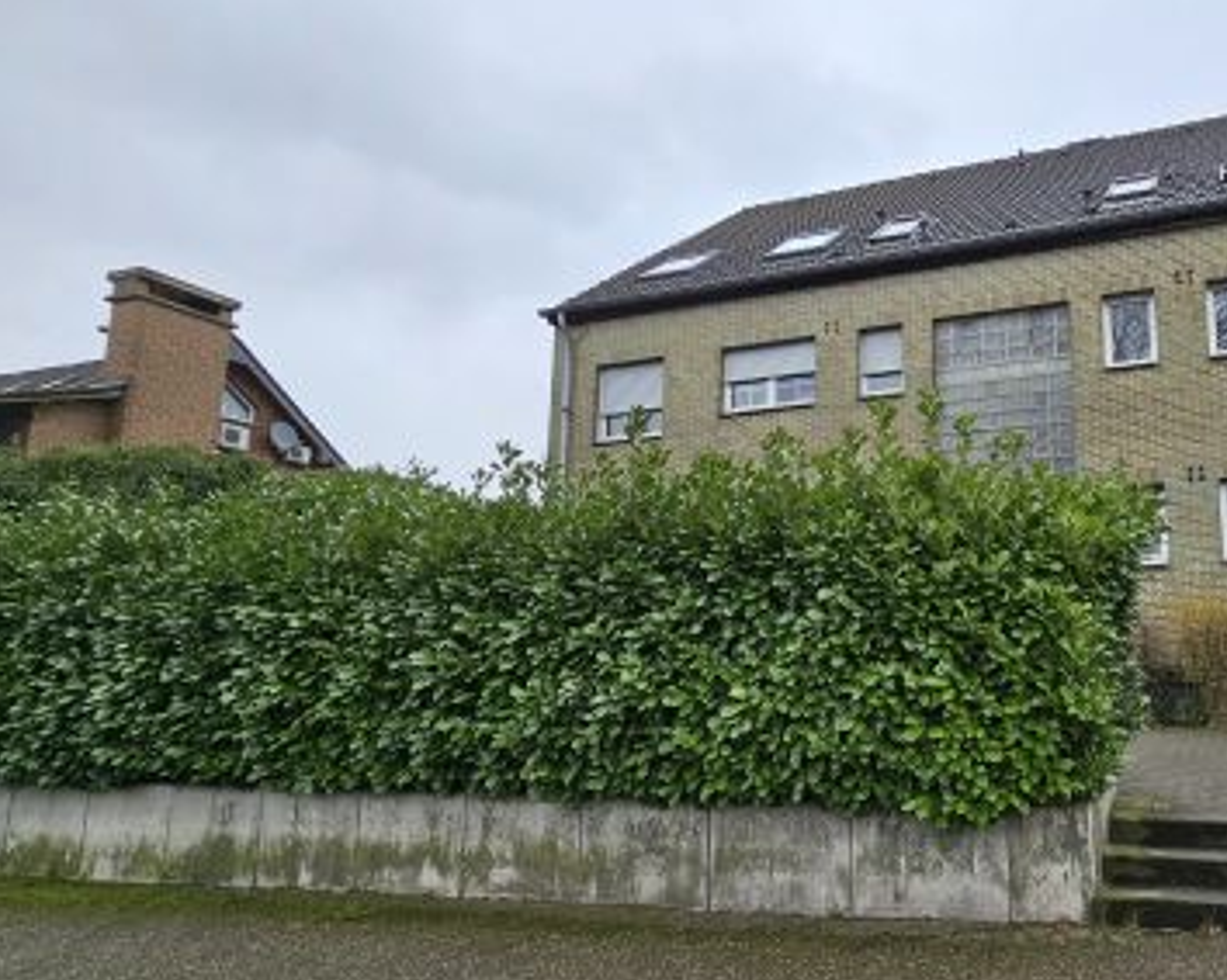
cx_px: 986
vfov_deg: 63.0
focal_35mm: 22
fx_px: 799
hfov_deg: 67.8
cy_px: 537
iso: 50
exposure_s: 1/399
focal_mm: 2.2
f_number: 2.2
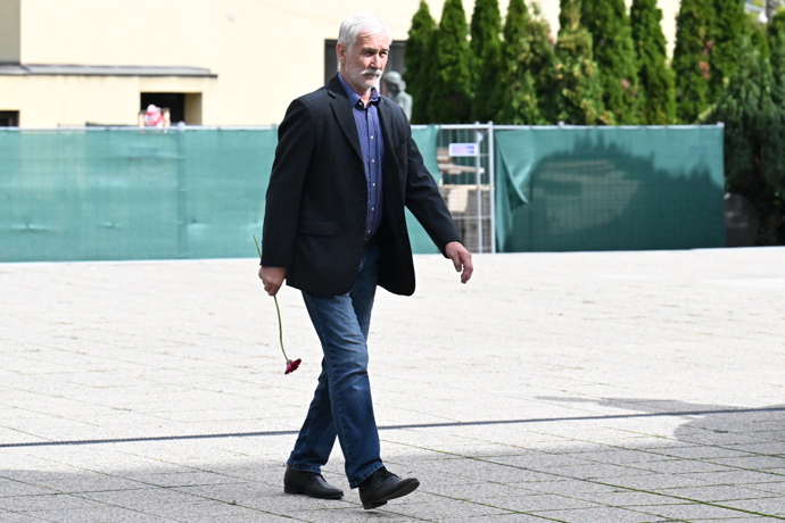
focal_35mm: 165
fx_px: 3598
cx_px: 392
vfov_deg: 8.3
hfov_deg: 12.5
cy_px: 262
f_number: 5
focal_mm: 110
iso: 8000
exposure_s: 1/32000
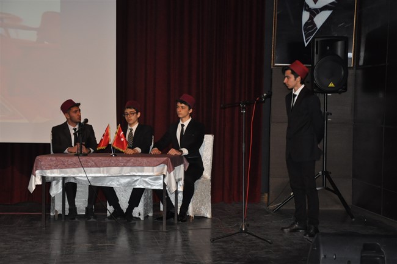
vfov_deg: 17.5
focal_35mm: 78
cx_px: 198
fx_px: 859
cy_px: 132
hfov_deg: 26.0
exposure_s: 1/60
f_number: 5
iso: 1250
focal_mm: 52
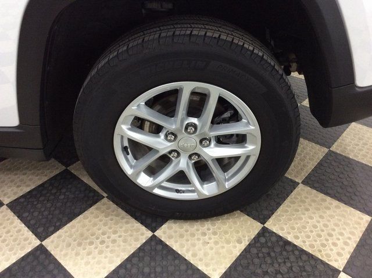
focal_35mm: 32
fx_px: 343
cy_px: 139
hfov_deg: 56.9
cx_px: 186
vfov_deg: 44.1
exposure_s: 1/25
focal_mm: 3.3
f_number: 2.4
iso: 125
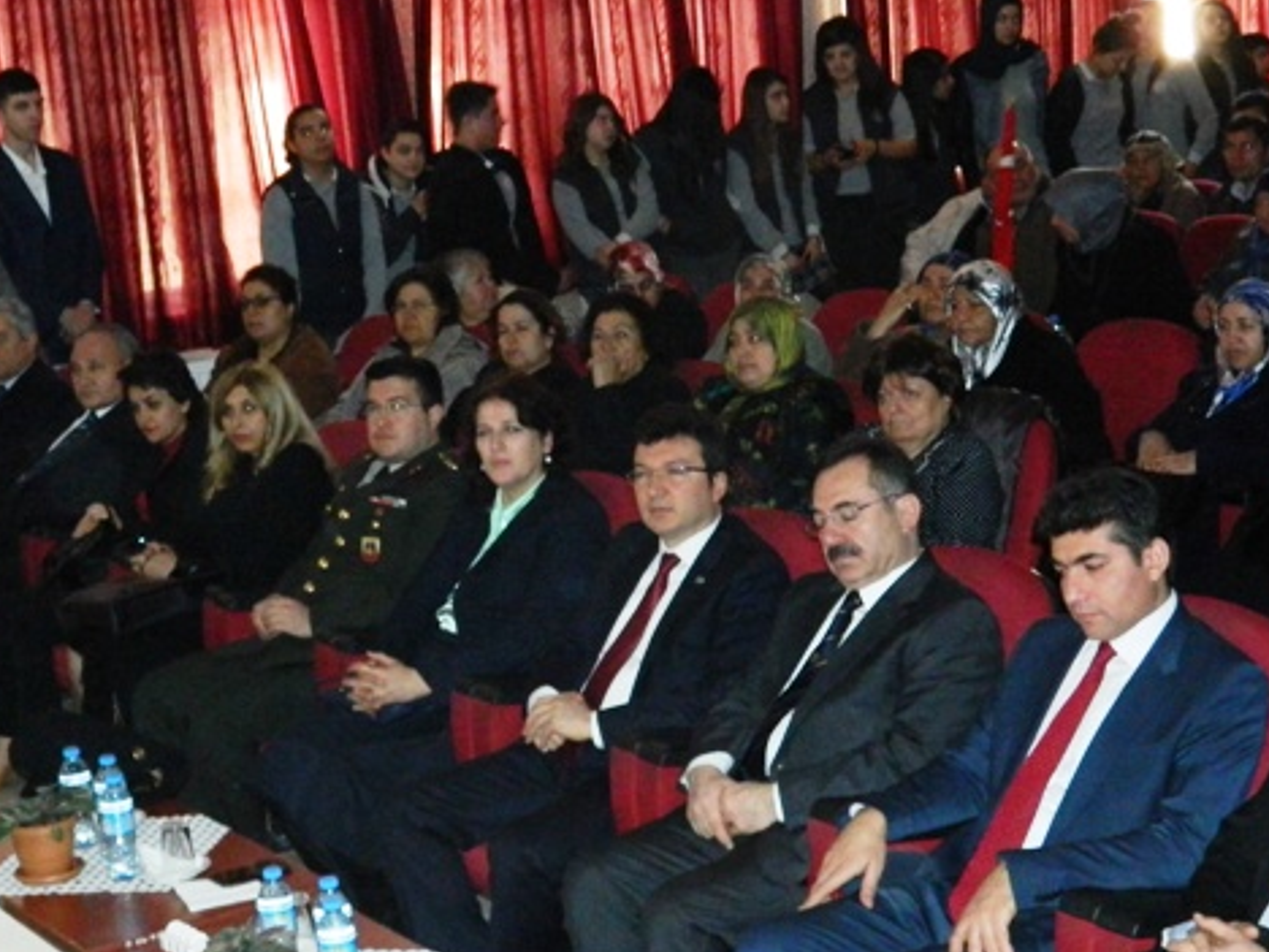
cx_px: 567
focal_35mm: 78
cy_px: 401
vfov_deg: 18.9
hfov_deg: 25.0
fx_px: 2859
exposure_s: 1/50
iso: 800
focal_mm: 10.2
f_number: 3.8
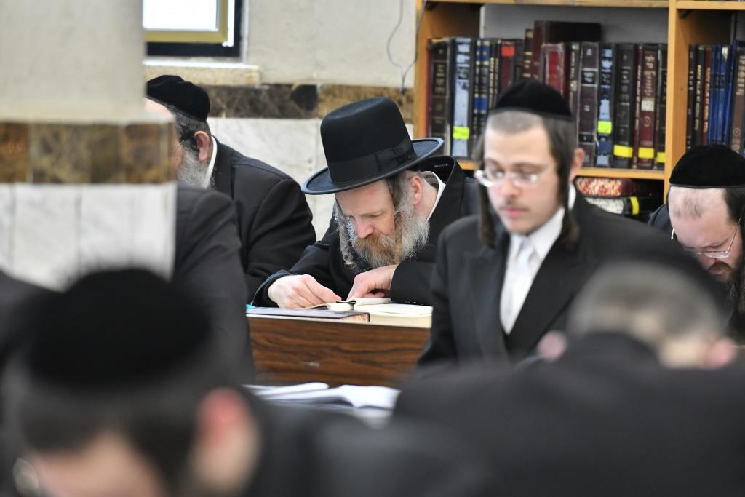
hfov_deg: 10.3
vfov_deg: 6.9
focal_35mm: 200
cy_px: 248
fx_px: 4139
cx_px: 372
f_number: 5
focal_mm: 200
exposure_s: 1/125
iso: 2500
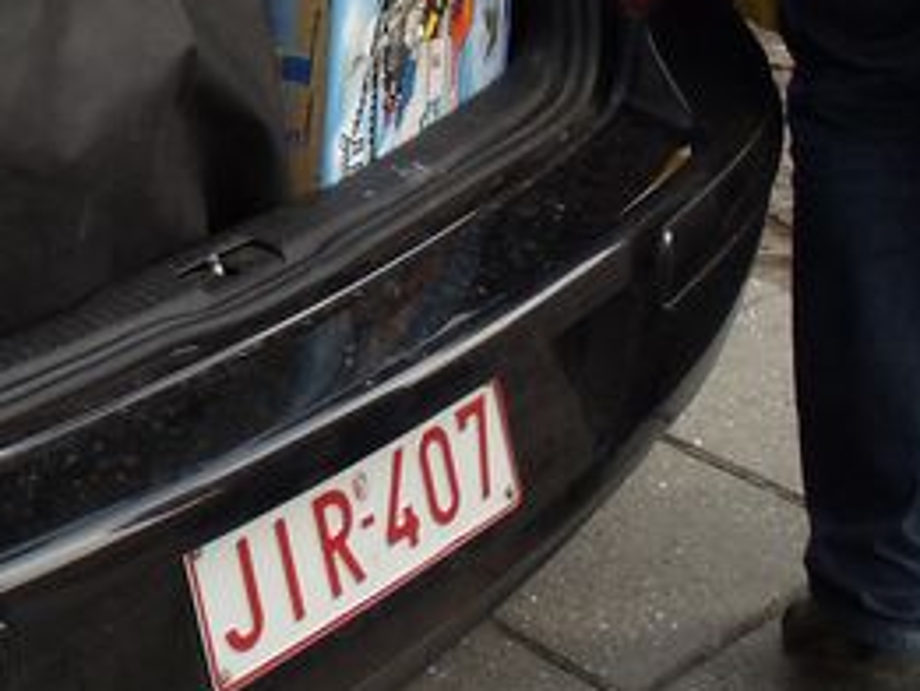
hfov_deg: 14.3
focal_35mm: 135
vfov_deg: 10.7
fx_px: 3590
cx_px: -85
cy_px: -296
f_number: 3.5
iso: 100
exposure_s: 1/320
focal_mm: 6
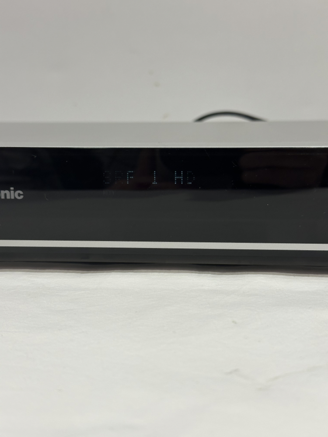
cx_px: 164
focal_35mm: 48
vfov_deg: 39.7
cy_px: 218
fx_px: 606
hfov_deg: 30.3
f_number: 1.8
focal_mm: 6.9
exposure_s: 1/50
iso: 100
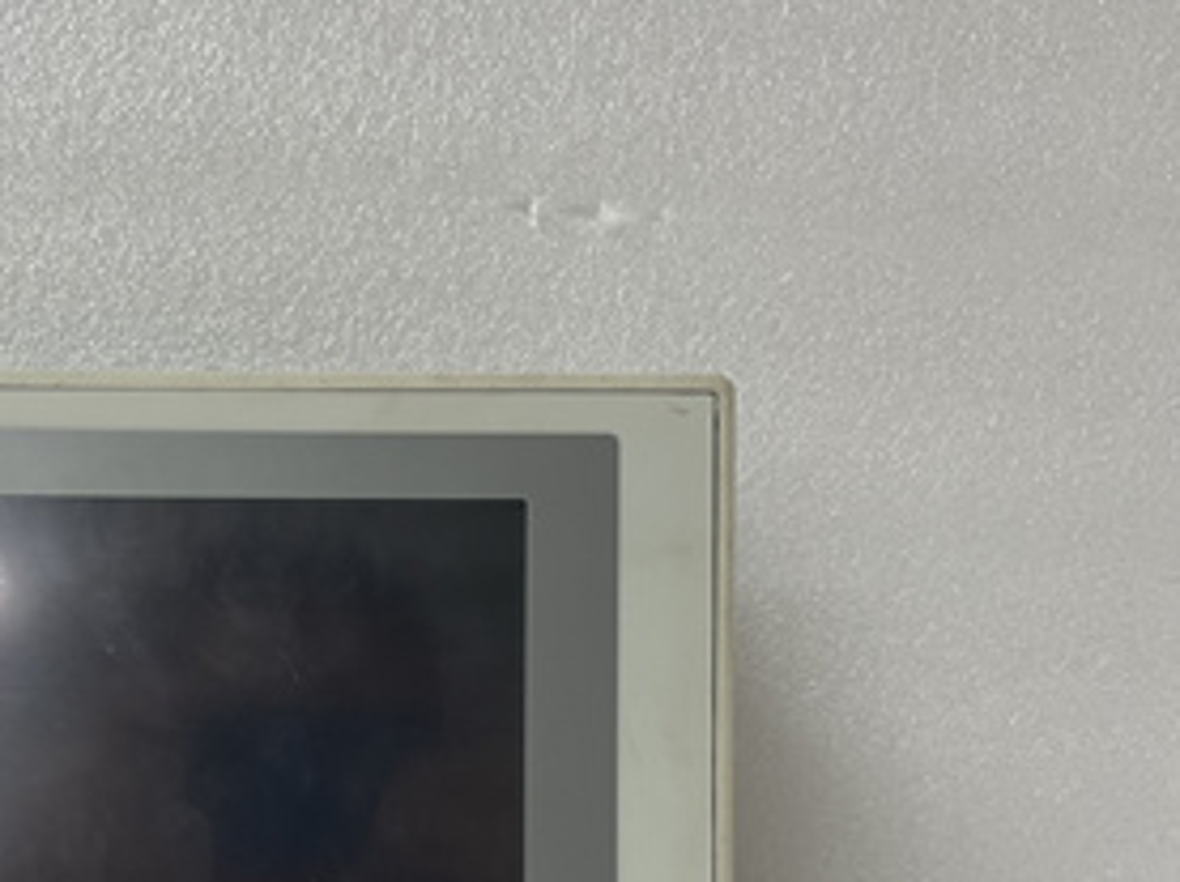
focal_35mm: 47
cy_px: 744
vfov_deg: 29.9
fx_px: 1600
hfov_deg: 39.3
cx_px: 285
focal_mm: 5.1
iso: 64
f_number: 1.6
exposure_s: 1/50
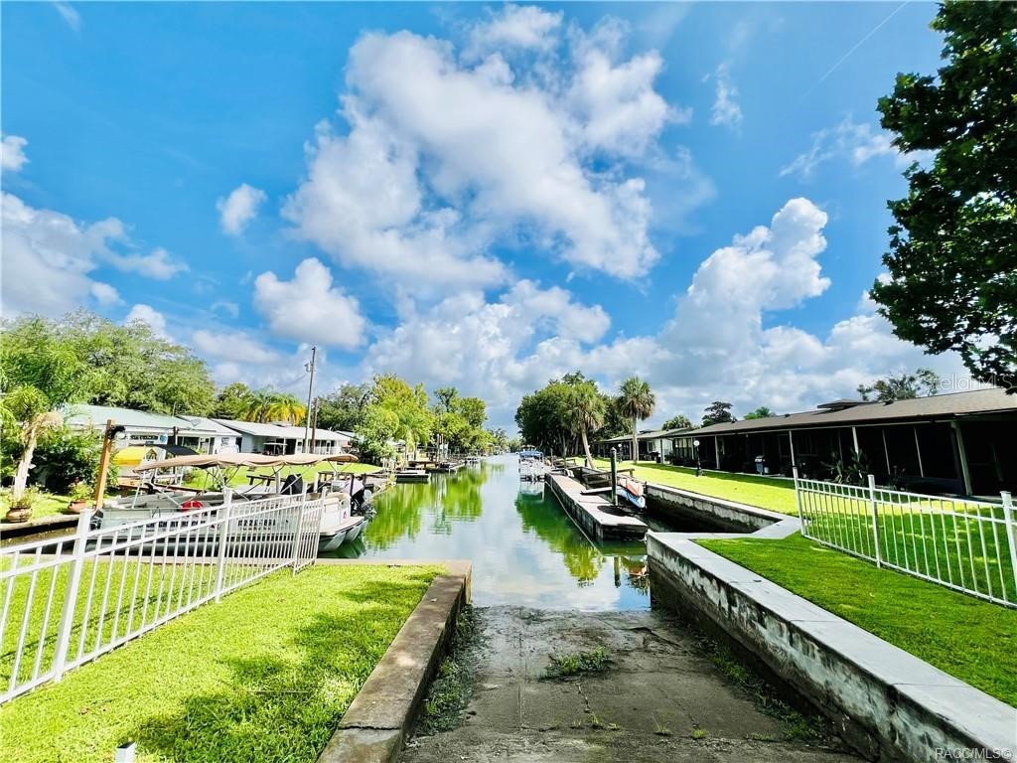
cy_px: 382
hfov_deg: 106.2
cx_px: 508
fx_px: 382
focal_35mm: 13
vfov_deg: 89.9
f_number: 1.8
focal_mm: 1.57
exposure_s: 1/2538
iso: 32
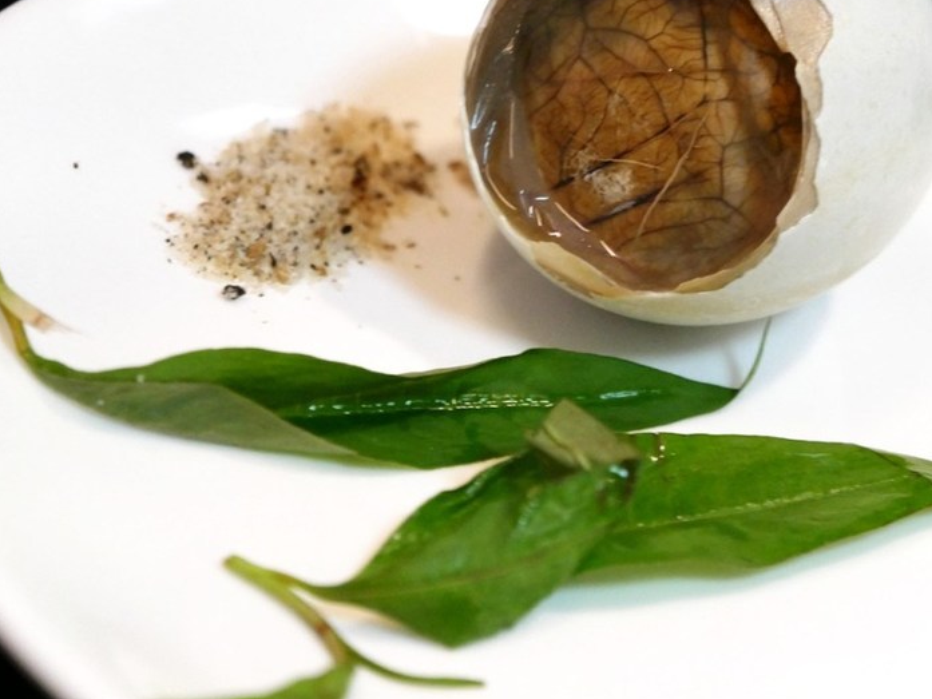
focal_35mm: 178
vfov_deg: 8.3
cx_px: 563
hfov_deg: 11.1
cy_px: 278
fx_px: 4793
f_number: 5.4
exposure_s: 1/80
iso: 2000
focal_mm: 73
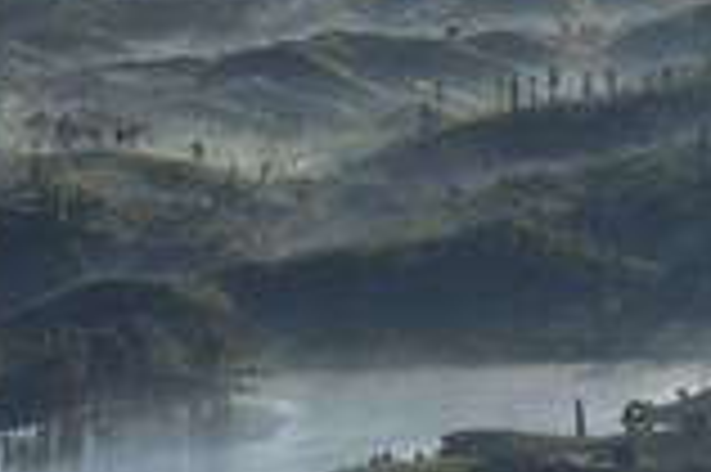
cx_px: 162
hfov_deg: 4.4
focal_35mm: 466
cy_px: 130
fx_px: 9194
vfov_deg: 2.9
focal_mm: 175
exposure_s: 1/320
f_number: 14
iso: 200
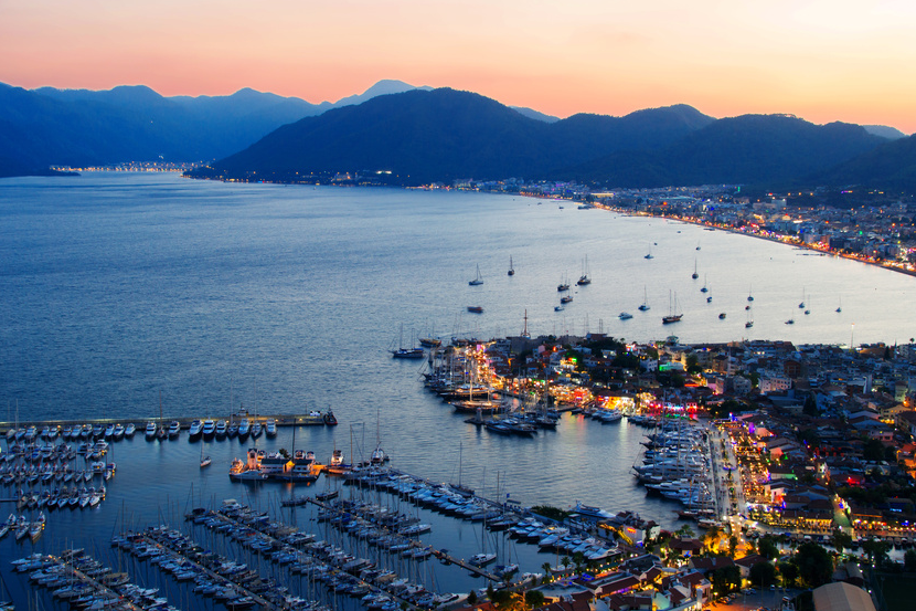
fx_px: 1132
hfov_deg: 44.0
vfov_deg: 30.2
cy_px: 310
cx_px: 466
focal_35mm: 45
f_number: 8
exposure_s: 1
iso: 200
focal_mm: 29
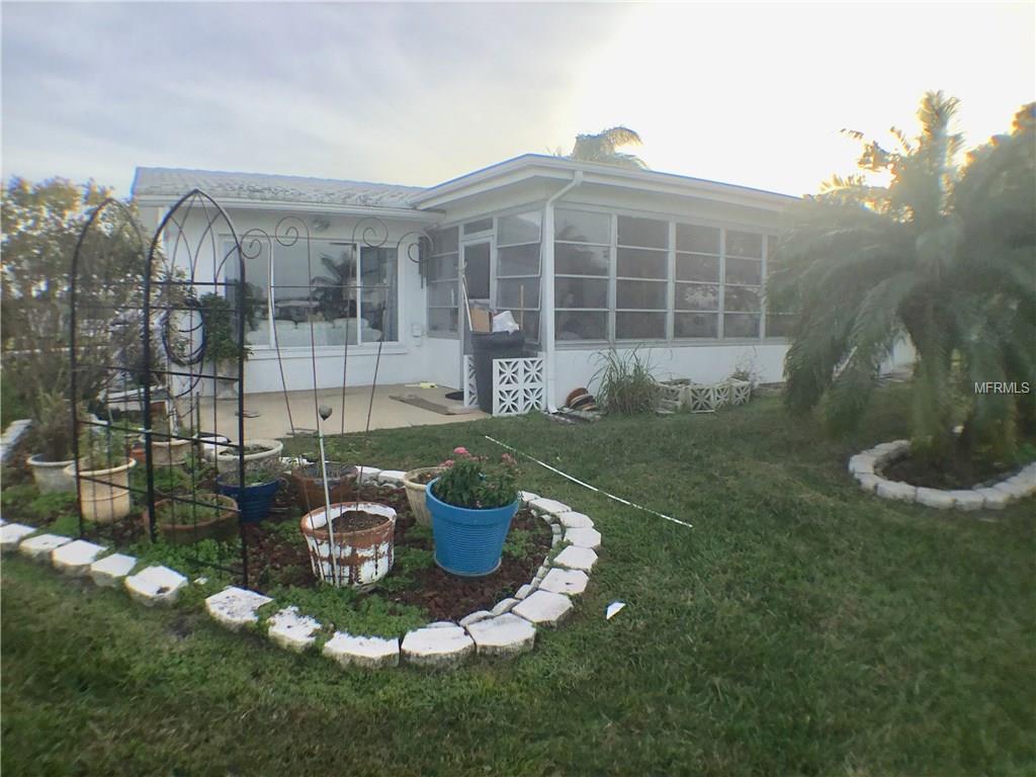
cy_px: 388
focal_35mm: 31
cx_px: 518
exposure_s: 1/791
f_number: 2.4
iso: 25
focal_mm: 3.3
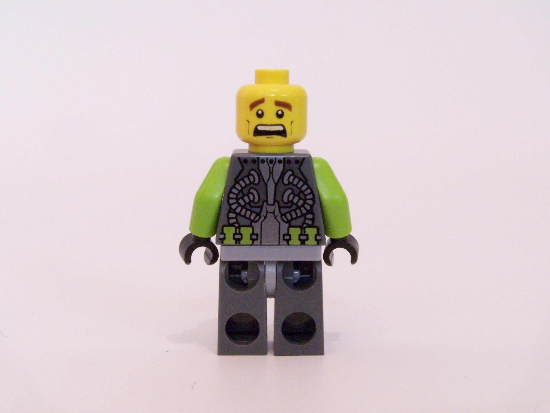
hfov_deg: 29.0
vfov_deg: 21.9
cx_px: 275
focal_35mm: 67
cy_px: 206
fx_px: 1065
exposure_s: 1/4
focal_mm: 11.1
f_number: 8
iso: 400
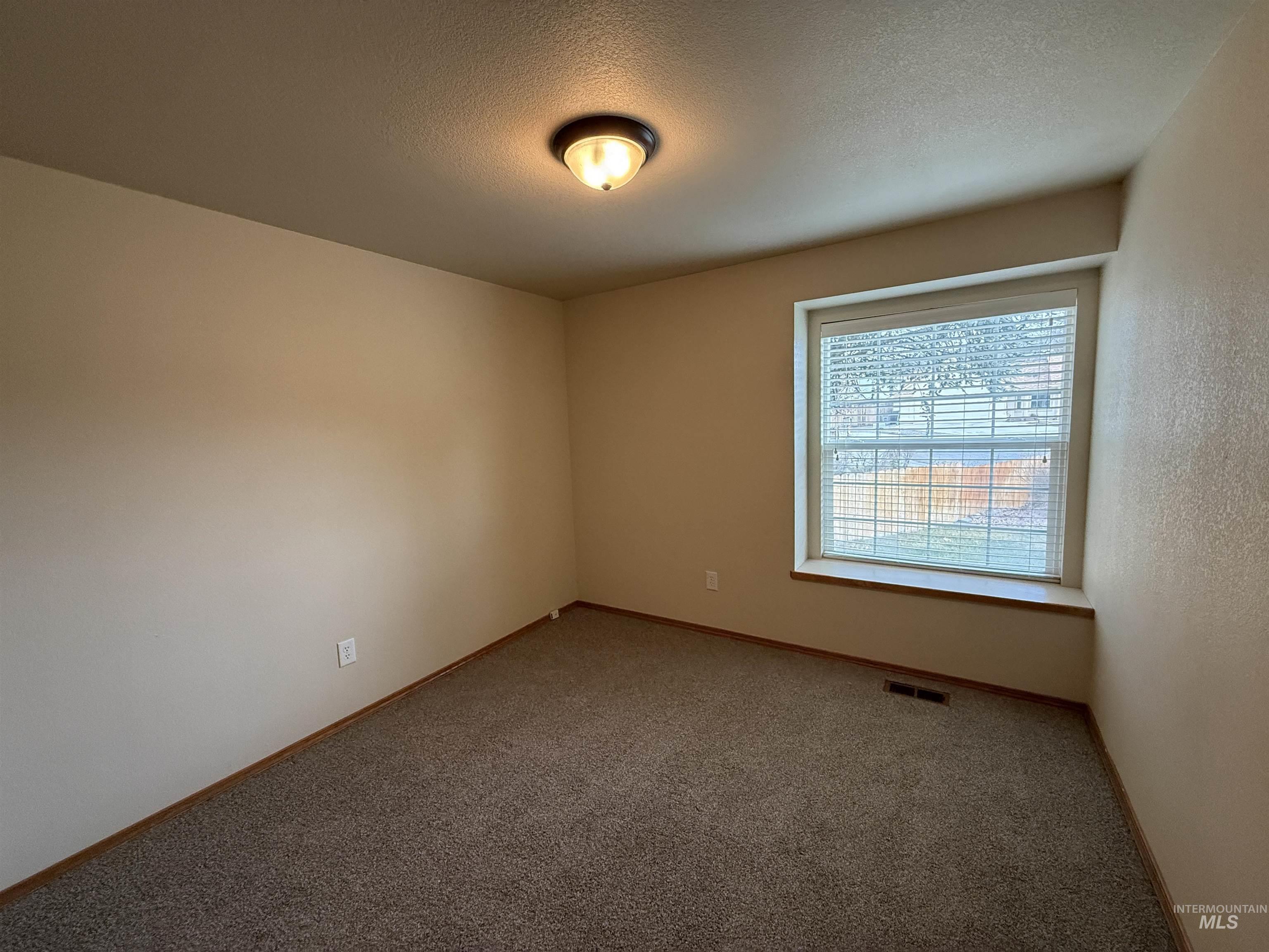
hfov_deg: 102.1
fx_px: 513
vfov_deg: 85.7
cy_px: 476
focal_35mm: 14
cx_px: 634
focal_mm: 2.22
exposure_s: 1/120
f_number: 2.2
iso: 500
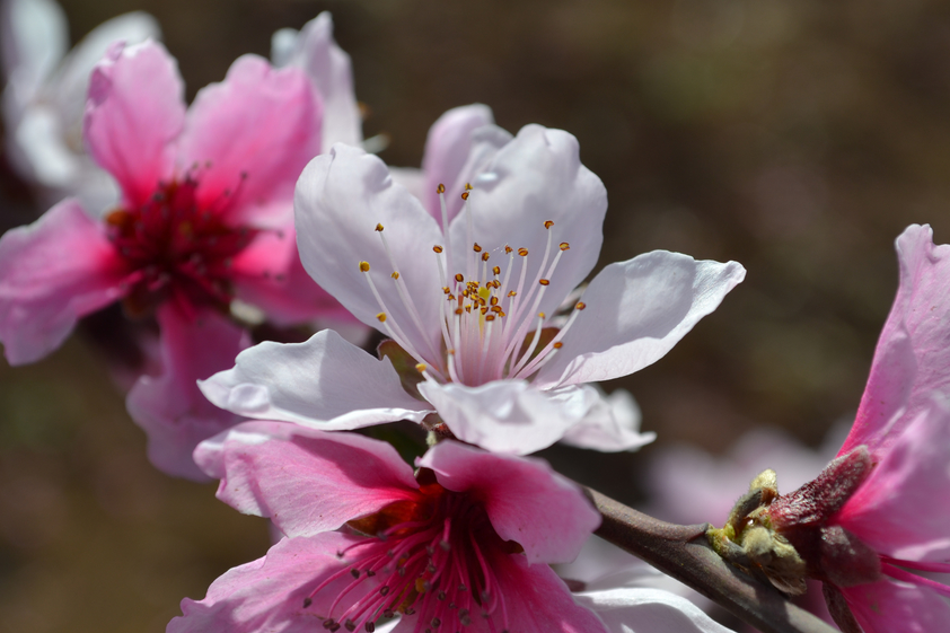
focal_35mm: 77
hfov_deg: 26.3
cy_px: 313
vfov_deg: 17.7
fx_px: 2031
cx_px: 507
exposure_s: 1/250
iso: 100
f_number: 8
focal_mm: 48
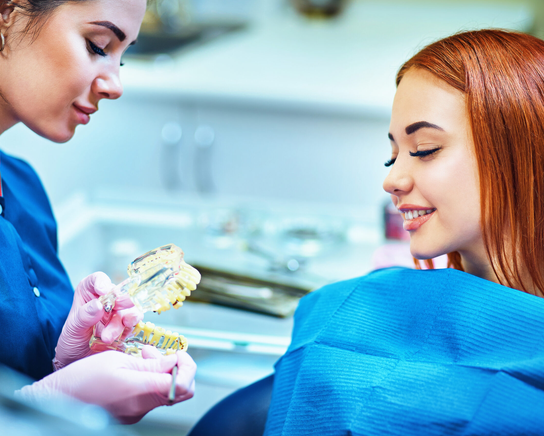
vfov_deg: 16.0
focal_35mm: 96
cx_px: 245
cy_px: 218
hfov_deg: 20.0
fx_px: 1546
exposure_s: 1/125
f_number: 2
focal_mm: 85
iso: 400
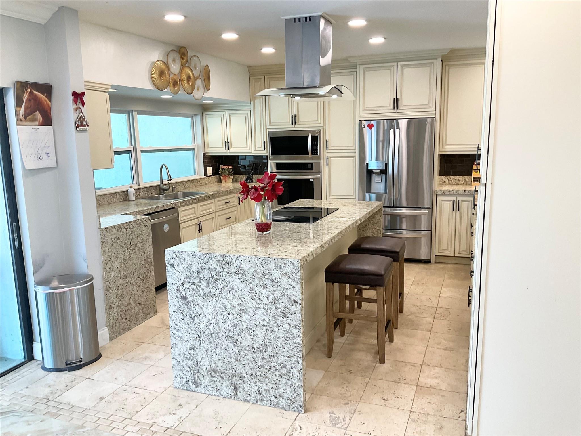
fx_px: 487
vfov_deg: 48.2
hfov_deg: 61.7
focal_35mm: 29
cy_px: 218
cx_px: 290
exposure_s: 1/120
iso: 64
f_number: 1.8
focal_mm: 3
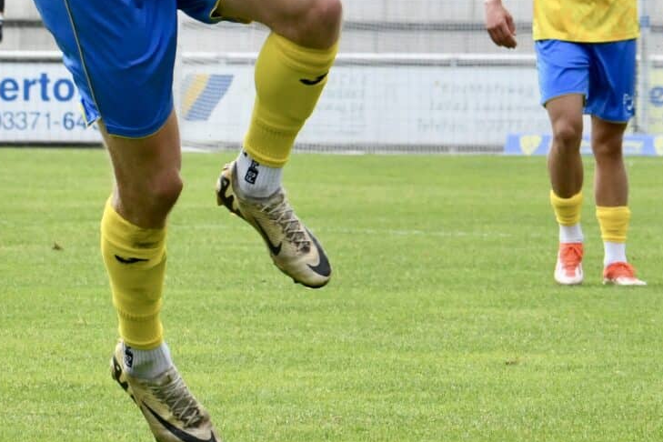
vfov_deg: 3.6
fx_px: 6979
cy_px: 18
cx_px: 720
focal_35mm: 379
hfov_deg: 5.4
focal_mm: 135
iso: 2000
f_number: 10
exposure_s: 1/1600
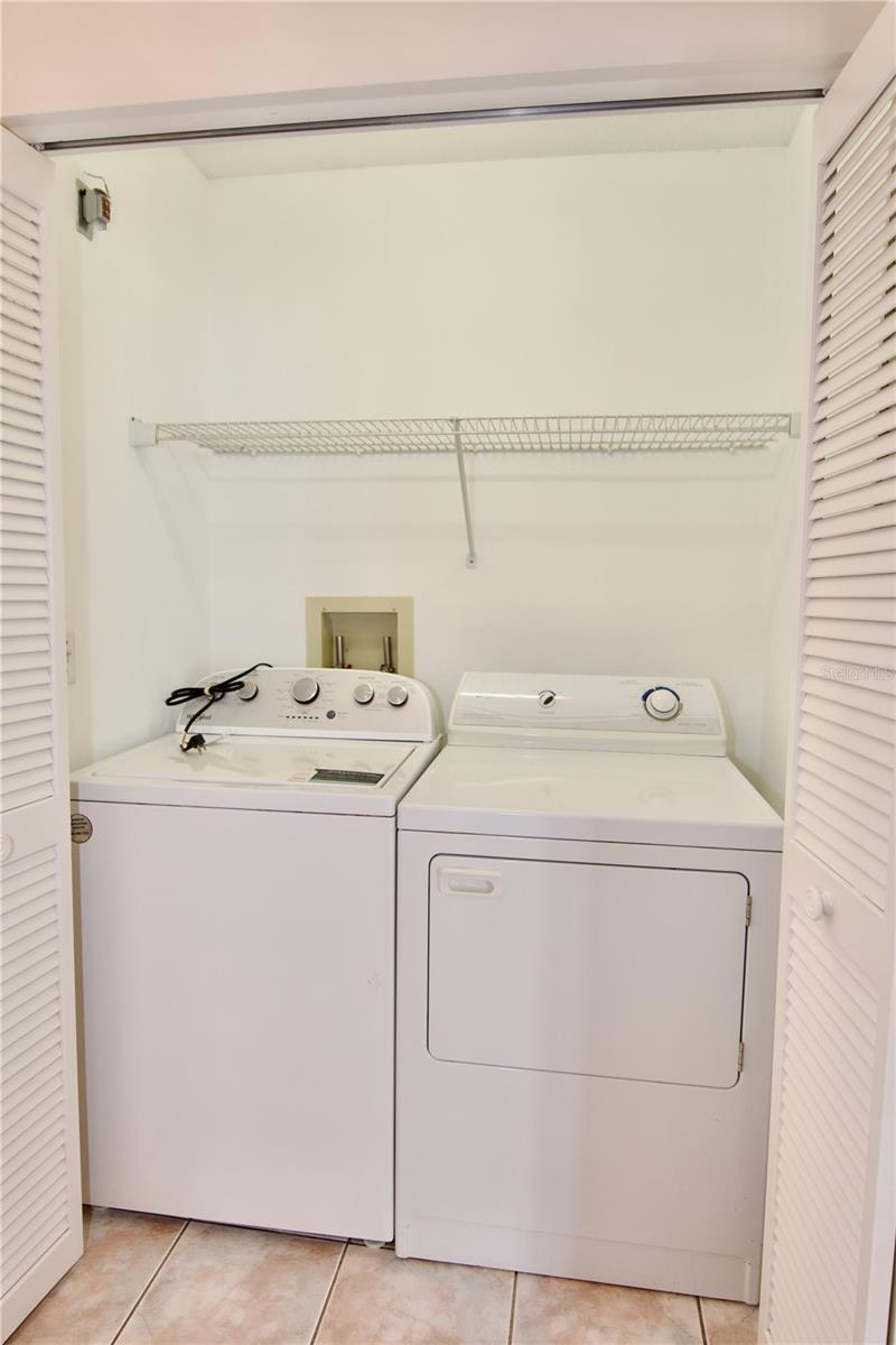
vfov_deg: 81.2
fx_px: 784
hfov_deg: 59.5
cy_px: 672
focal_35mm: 21
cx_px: 448
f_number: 4
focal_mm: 14
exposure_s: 1/60
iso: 200
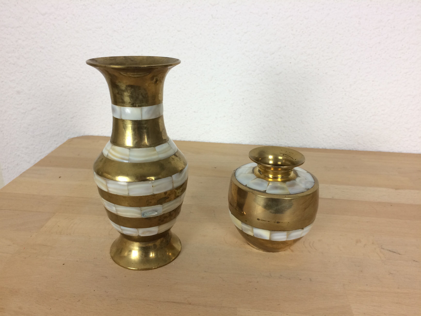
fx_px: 353
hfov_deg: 61.7
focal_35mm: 29
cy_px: 158
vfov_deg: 48.2
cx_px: 210
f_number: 2.2
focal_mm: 4.15
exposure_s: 1/33
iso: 32
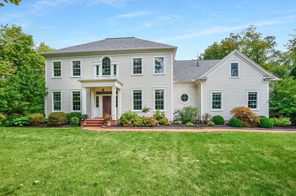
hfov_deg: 100.5
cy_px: 98
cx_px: 148
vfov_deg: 77.1
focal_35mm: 15
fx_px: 123
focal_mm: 10
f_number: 10
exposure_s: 1/250
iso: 250
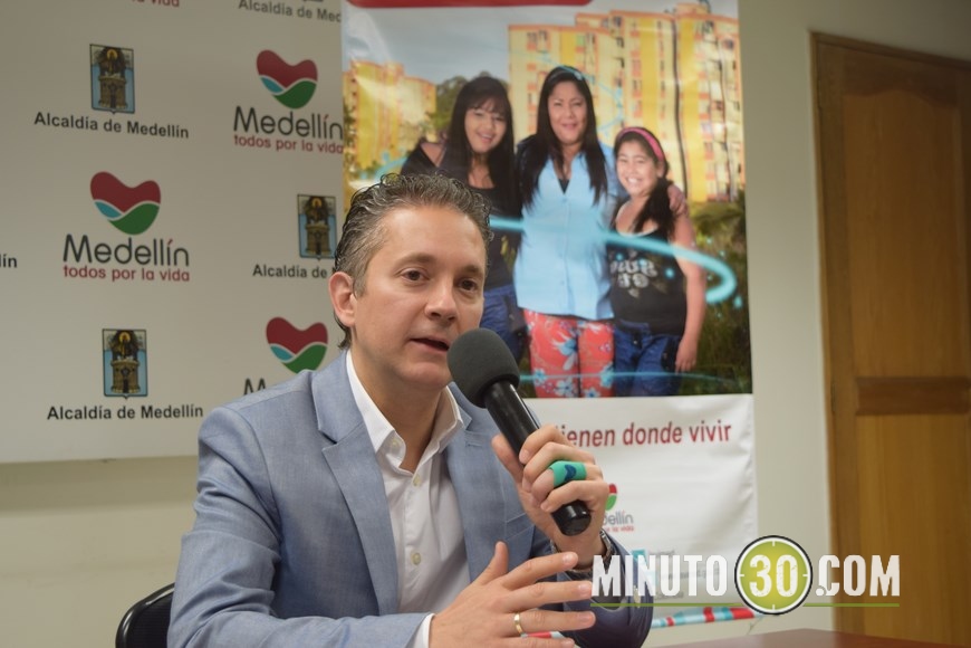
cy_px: 324
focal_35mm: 57
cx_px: 486
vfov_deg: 23.8
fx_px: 1537
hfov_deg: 35.1
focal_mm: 38
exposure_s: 1/30
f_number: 4.8
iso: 560
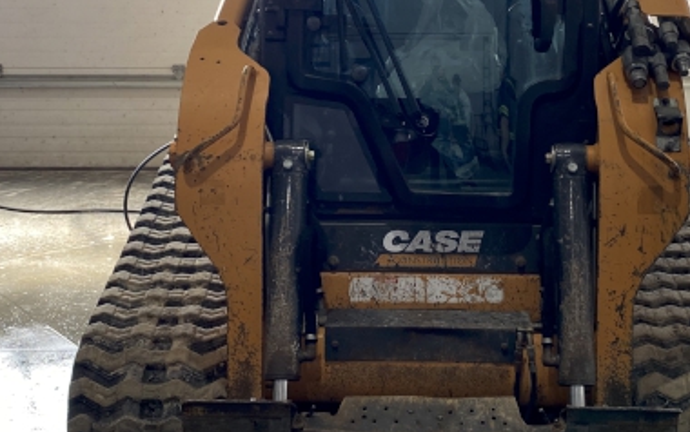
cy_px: 149
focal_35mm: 58
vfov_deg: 22.3
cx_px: 410
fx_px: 1091
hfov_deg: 35.0
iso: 32
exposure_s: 1/120
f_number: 1.8
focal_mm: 4.25
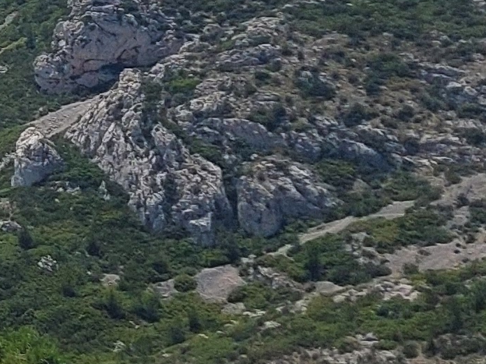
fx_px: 2331
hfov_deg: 9.3
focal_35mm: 166
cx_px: -997
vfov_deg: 8.9
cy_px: -38
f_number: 1.8
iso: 40
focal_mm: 5.23
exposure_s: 1/2384
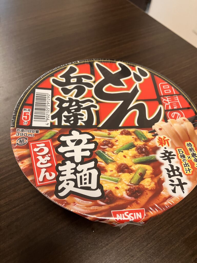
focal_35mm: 28
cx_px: 98
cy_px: 132
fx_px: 212
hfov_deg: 49.7
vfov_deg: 63.4
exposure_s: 1/60
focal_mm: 3.99
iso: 200
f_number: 1.8
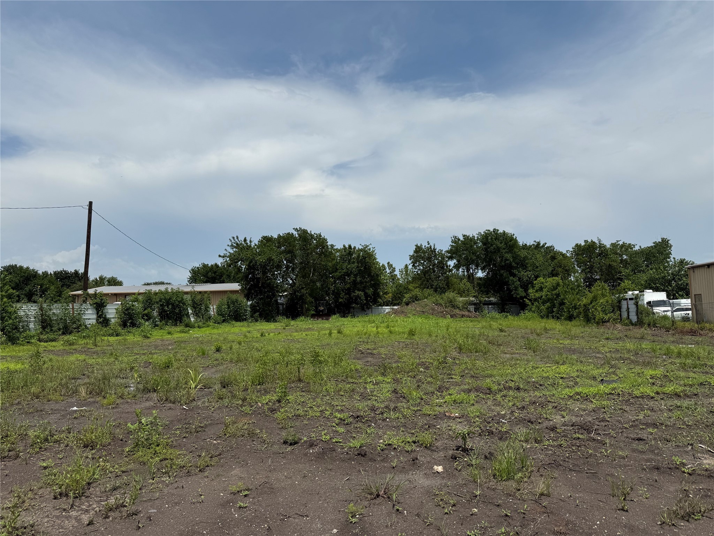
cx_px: 357
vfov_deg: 56.8
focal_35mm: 24
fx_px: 495
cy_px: 268
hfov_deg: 71.6
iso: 80
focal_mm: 6.76
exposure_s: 1/10309
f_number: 1.78
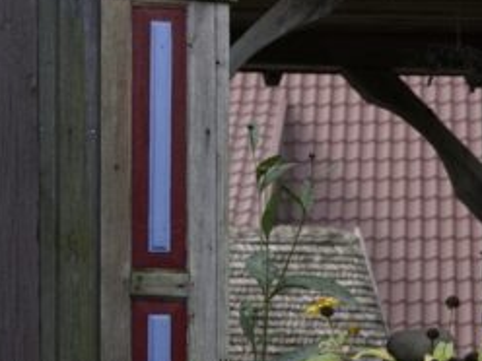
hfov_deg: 11.9
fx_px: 2311
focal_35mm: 166
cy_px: 208
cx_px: 216
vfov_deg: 8.9
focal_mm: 68
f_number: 7.1
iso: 250
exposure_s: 1/200
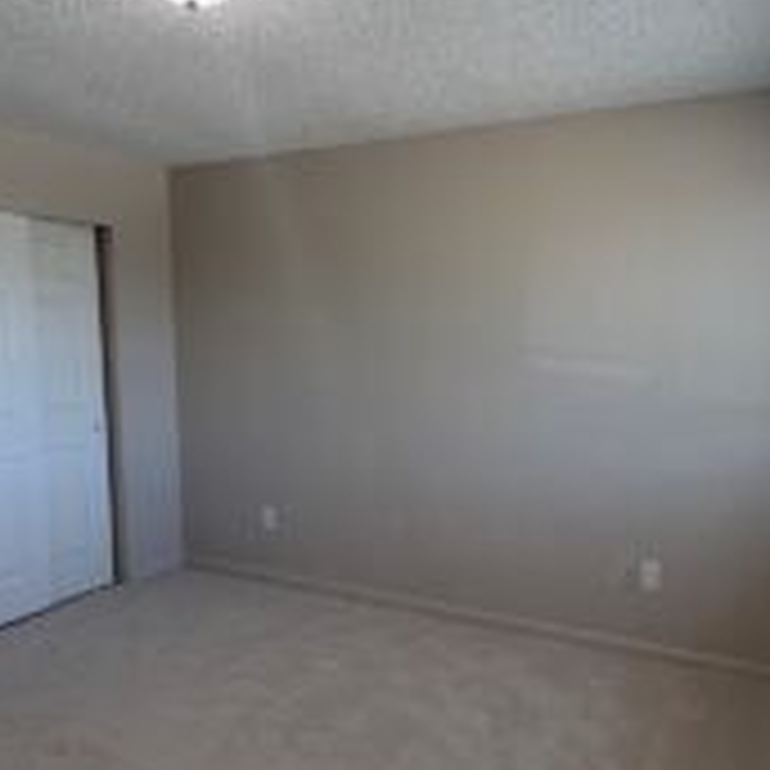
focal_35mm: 29
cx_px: 446
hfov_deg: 55.4
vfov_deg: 55.5
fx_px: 730
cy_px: 423
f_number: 2.2
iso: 160
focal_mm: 2.22
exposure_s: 1/120
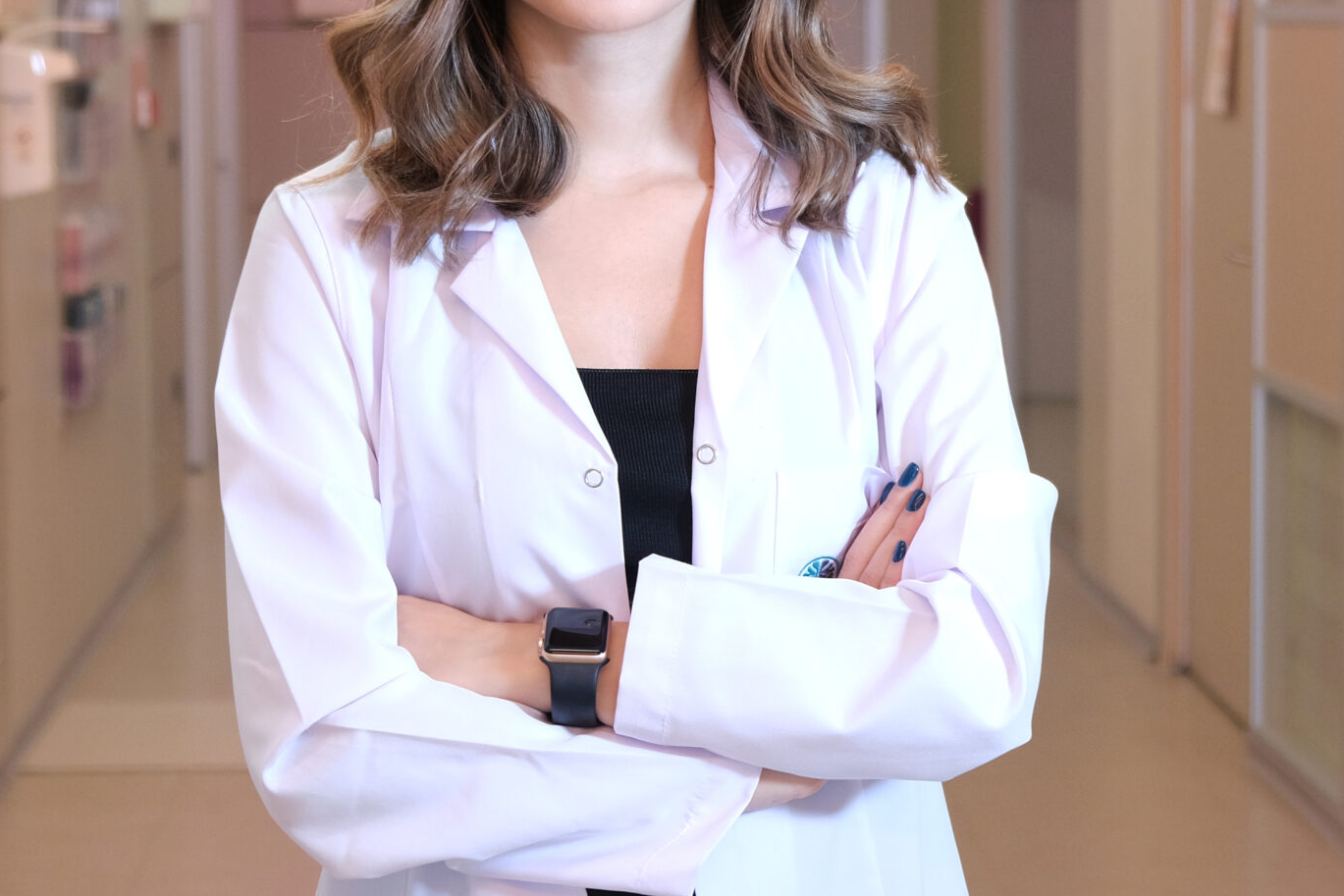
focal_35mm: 101
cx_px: 648
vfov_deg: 13.5
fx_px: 3771
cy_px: 255
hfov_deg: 20.2
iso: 1000
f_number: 3.6
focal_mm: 35.8
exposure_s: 1/50
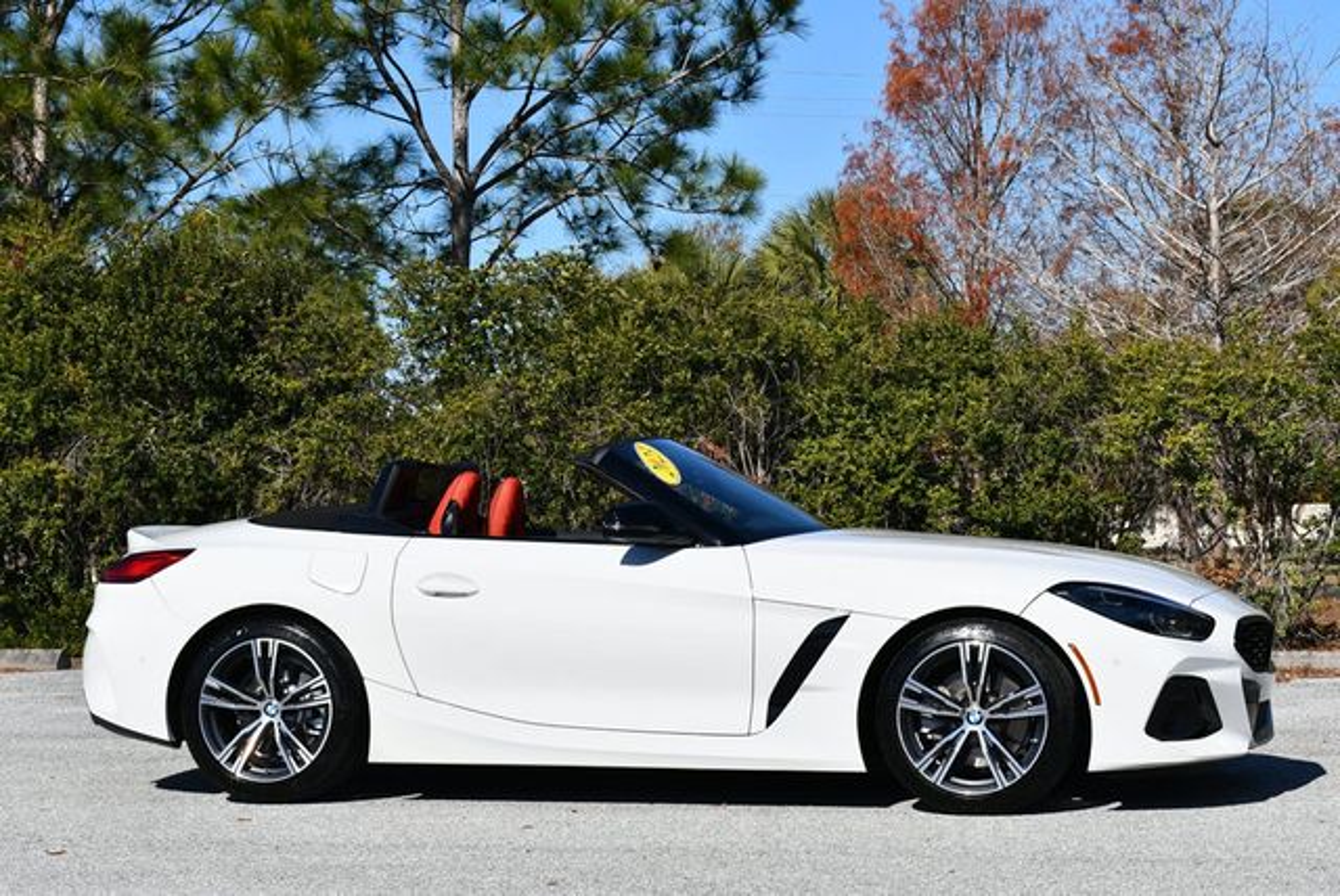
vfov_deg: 17.1
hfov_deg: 25.3
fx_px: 2980
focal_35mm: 80
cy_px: 448
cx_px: 670
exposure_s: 1/320
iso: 100
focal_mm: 40
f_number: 9
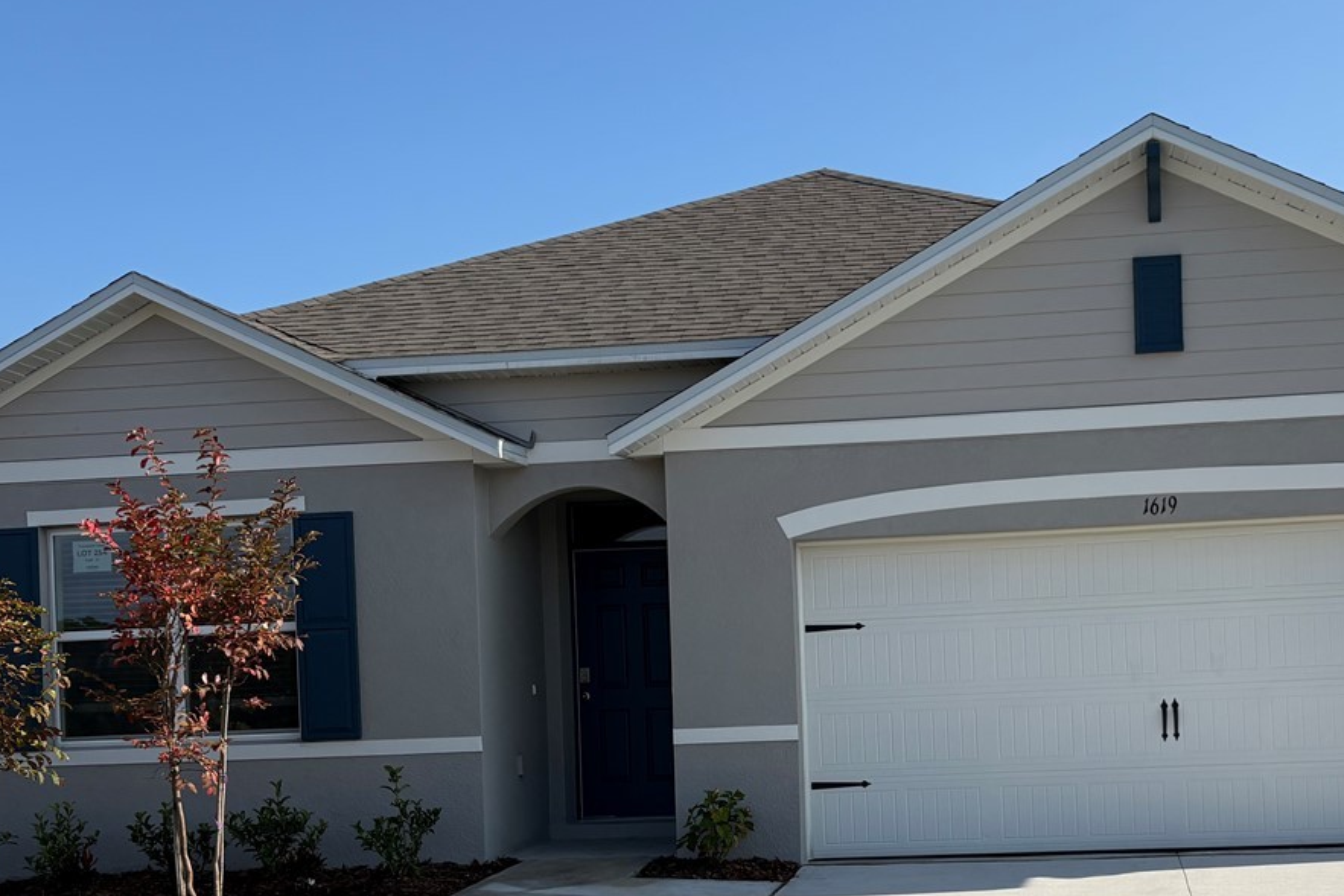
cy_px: 665
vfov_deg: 27.2
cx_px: 863
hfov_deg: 40.0
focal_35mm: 49
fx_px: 1830
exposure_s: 1/4950
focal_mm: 5.96
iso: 50
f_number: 1.6
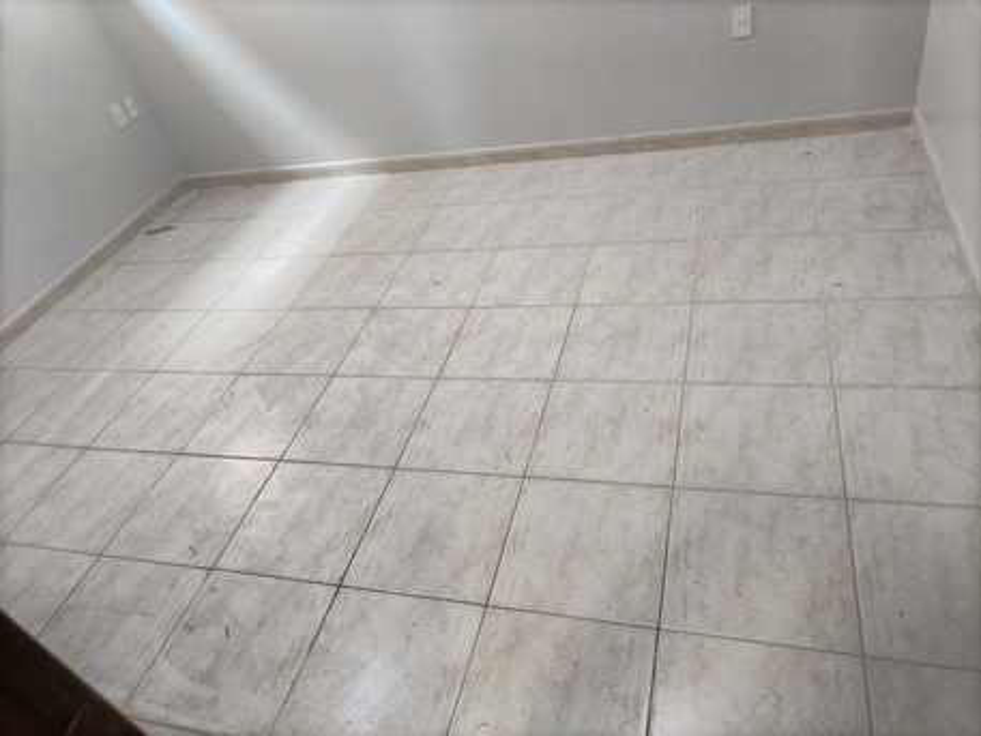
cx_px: 490
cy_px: 368
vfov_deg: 53.1
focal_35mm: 26
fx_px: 737
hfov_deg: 67.3
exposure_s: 1/33.3
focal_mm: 4.7
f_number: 1.8
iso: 561
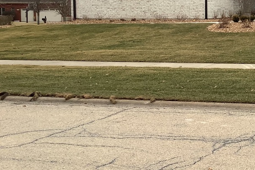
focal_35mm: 76
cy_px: 30
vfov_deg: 17.8
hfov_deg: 25.3
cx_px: 255
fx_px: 538
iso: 25
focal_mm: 3.3
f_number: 2.4
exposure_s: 1/641
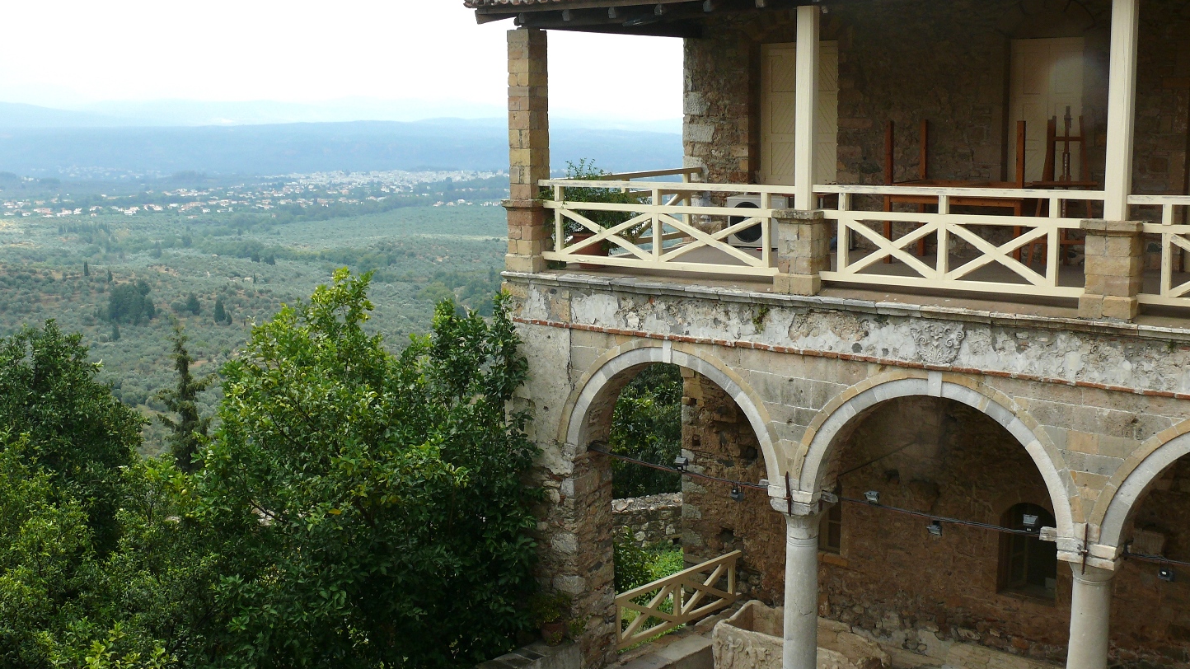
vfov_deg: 29.0
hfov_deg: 49.4
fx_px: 1294
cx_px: 589
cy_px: 348
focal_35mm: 41
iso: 100
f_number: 4
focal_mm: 7.7
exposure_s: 1/100
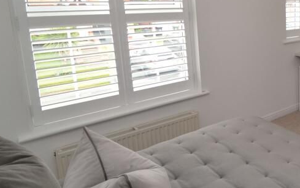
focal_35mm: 32
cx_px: 306
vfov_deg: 38.3
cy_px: 45
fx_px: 262
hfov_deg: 48.2
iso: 400
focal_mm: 10
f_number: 5
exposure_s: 1/100
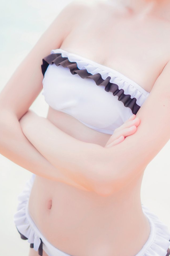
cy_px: 52
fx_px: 666
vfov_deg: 21.4
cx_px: 141
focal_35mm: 94
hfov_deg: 14.5
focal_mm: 50
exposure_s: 1/2000
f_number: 1.8
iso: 100
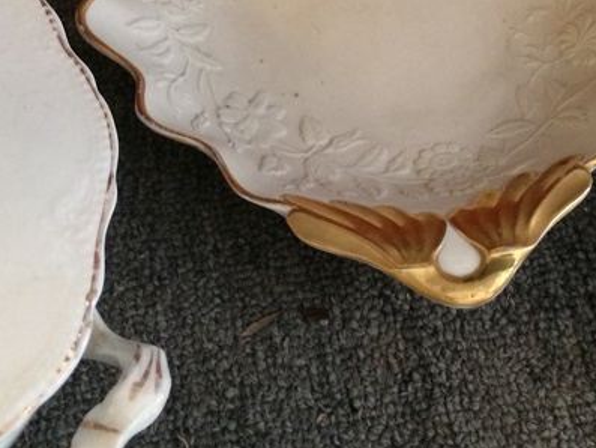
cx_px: 338
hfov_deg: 28.5
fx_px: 1171
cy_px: -1
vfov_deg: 20.9
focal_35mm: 68
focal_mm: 4.12
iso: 320
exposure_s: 1/30
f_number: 2.2
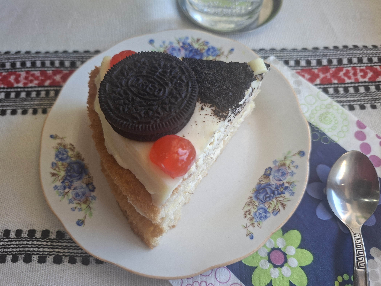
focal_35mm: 23
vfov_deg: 58.9
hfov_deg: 73.9
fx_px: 253
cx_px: 190
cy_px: 143
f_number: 1.8
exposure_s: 1/100
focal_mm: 5.54
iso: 125
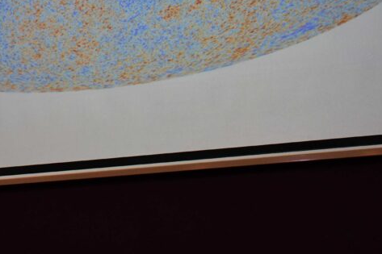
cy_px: 1
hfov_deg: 25.6
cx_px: 89
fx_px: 827
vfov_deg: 17.1
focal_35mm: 78
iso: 1100
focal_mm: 24
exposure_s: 1/125
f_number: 3.8
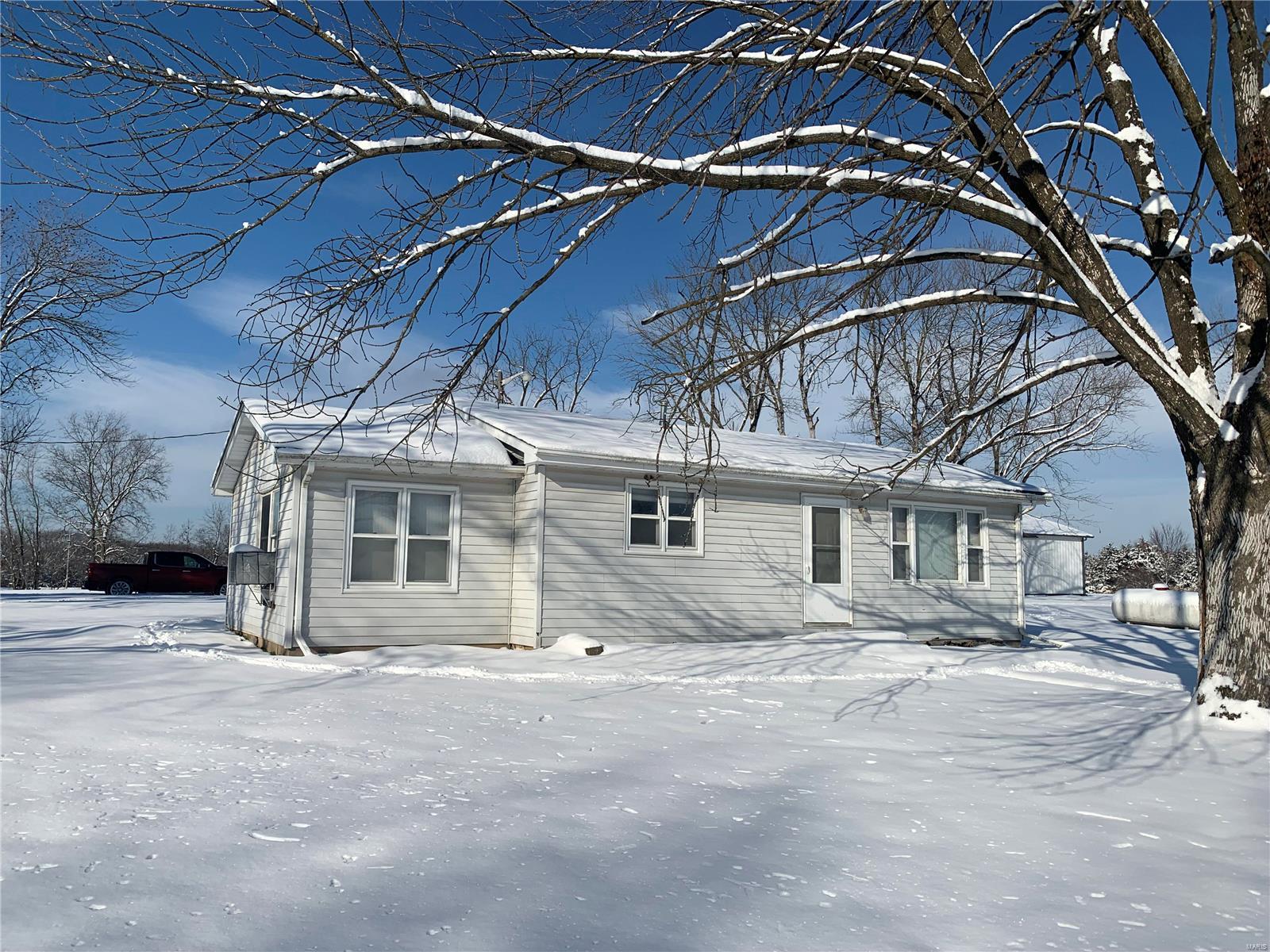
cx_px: 635
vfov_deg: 53.1
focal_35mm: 26
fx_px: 954
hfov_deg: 67.3
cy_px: 476
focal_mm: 4.25
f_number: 1.8
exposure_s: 1/6061
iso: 25
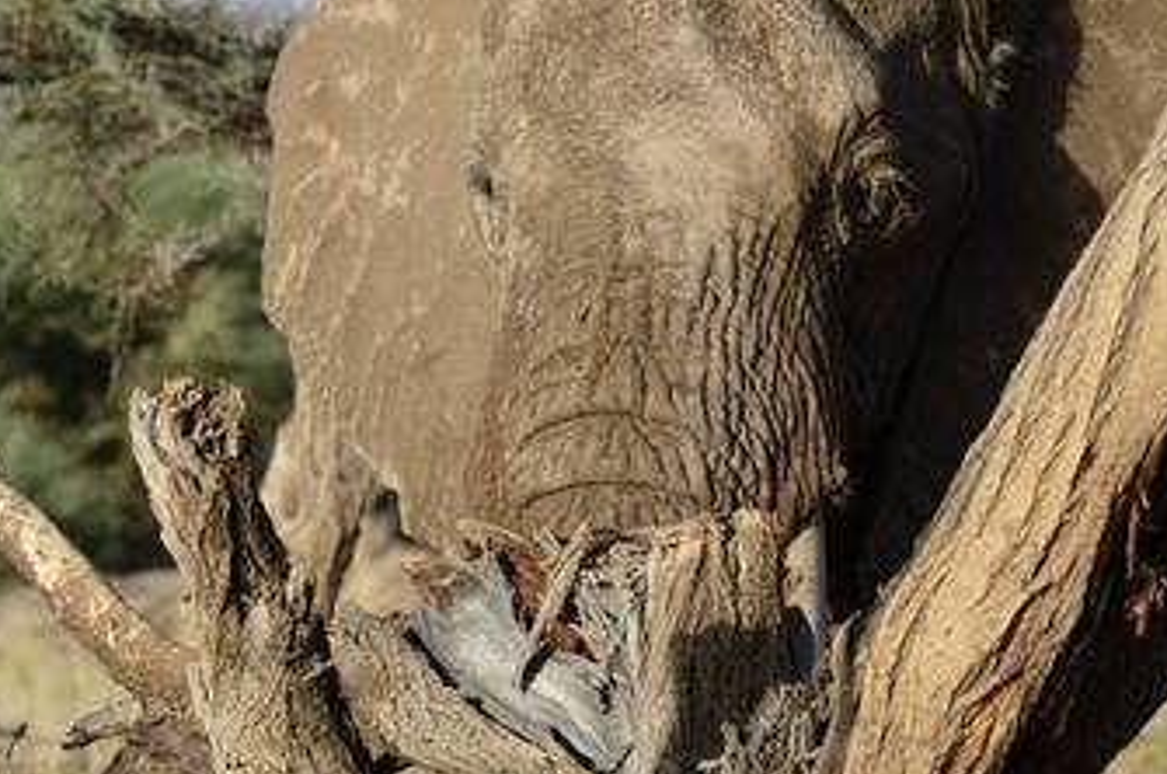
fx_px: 20254
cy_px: 246
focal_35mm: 626
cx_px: 867
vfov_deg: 2.2
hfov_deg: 3.3
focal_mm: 200
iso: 200
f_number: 7.1
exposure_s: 1/400
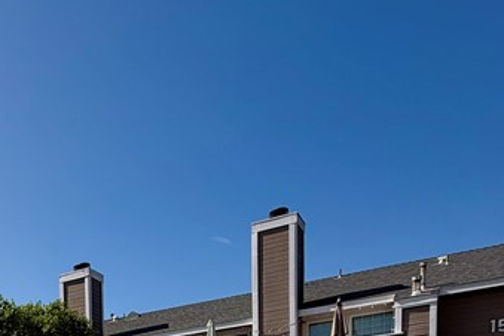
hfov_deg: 40.4
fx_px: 616
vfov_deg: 23.5
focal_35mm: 44
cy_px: 522
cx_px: 30
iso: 20
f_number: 2.2
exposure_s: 1/1795
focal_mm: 2.22
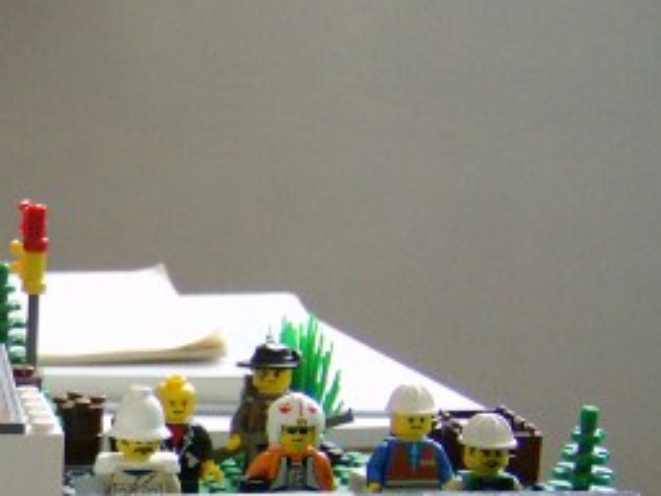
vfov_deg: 16.2
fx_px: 1719
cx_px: -134
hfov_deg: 20.4
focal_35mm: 90
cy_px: 470
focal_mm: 6
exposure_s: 1/4.87
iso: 200
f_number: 2.8
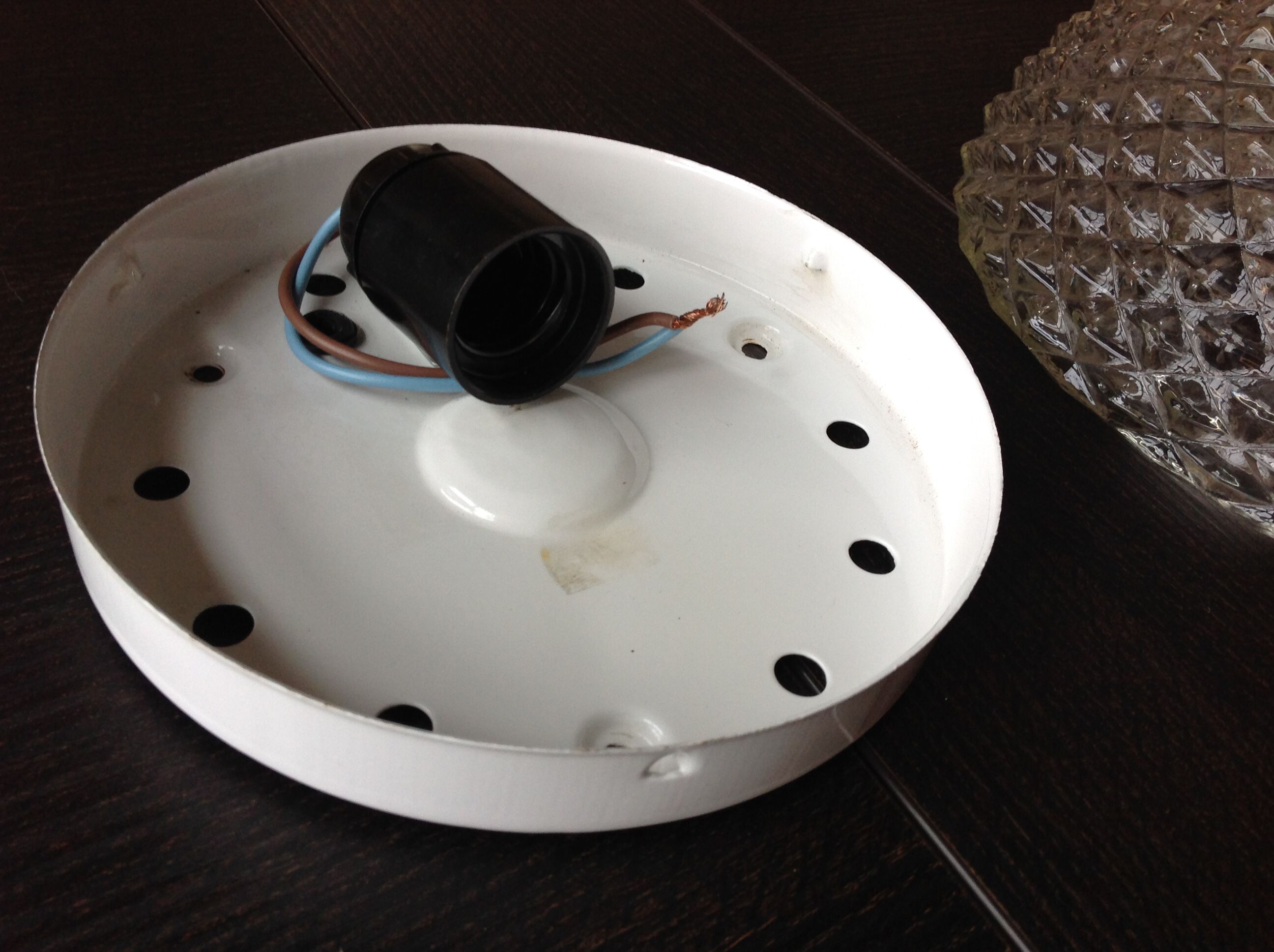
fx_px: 1286
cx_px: 637
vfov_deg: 40.6
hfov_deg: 52.7
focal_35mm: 35
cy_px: 476
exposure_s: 1/17
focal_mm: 4.28
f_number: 2.4
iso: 100
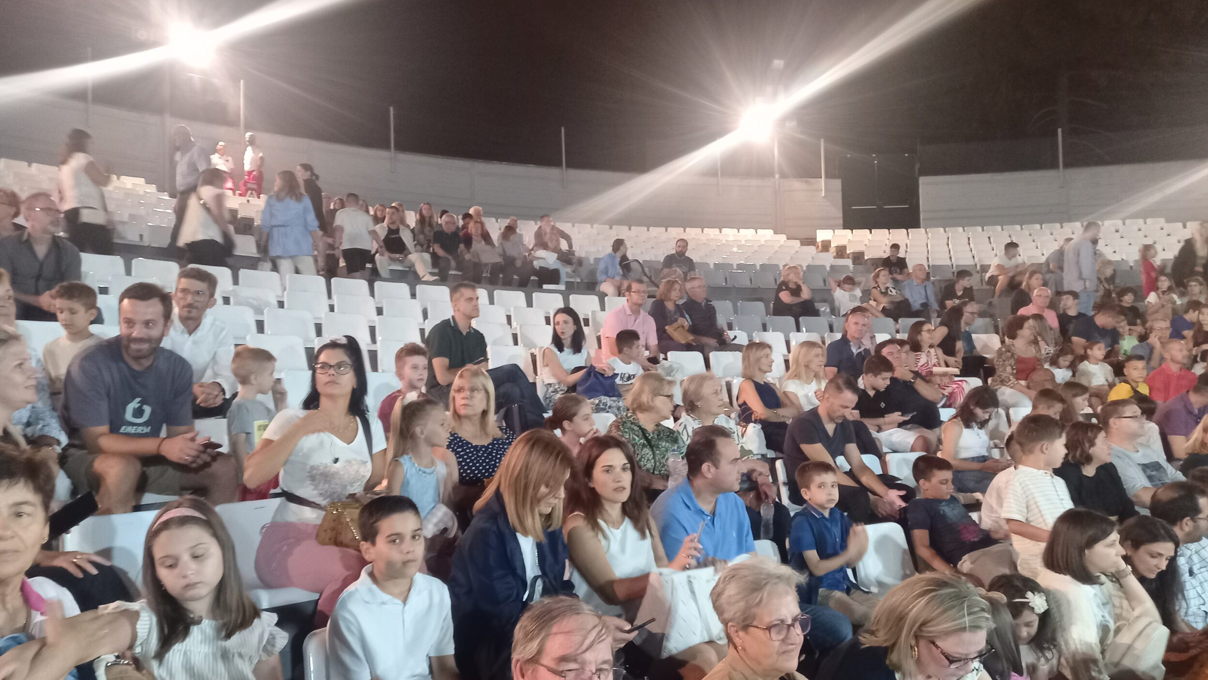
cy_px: 365
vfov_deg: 41.5
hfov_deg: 67.9
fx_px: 897
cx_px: 601
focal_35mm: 28
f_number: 2
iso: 500
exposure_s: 1/20
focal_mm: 4.6
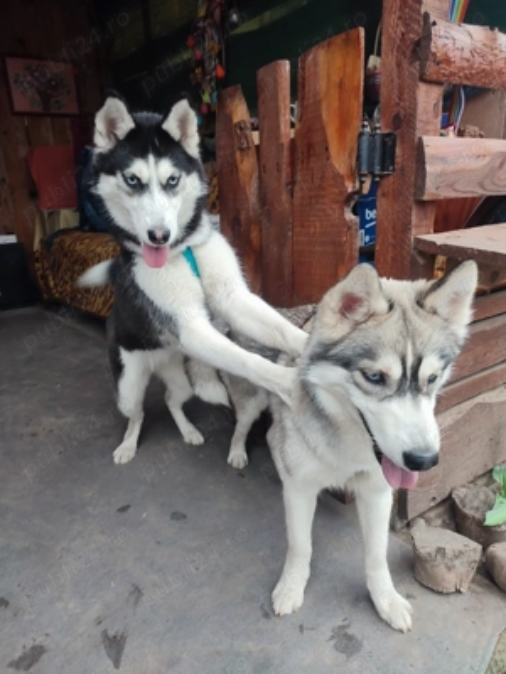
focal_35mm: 25
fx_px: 487
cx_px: 253
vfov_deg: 69.4
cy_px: 337
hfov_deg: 54.9
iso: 213
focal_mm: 6.04
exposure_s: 1/33
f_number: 1.9
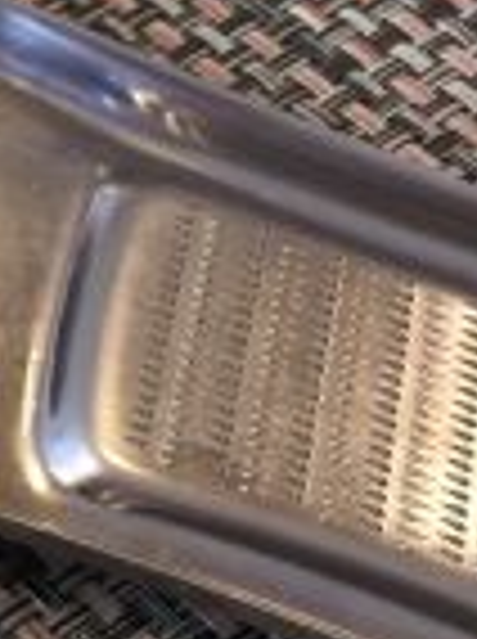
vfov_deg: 13.8
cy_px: 212
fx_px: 2635
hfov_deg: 9.2
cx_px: -695
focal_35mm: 143
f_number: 2.2
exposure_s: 1/17
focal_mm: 4.15
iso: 50
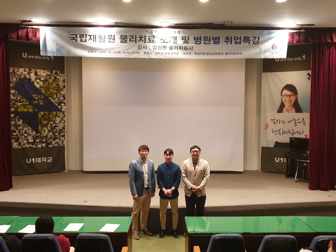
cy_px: 126
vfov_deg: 53.1
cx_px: 168
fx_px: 252
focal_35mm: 26
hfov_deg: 67.3
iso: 320
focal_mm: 4.3
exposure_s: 1/40
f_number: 1.5
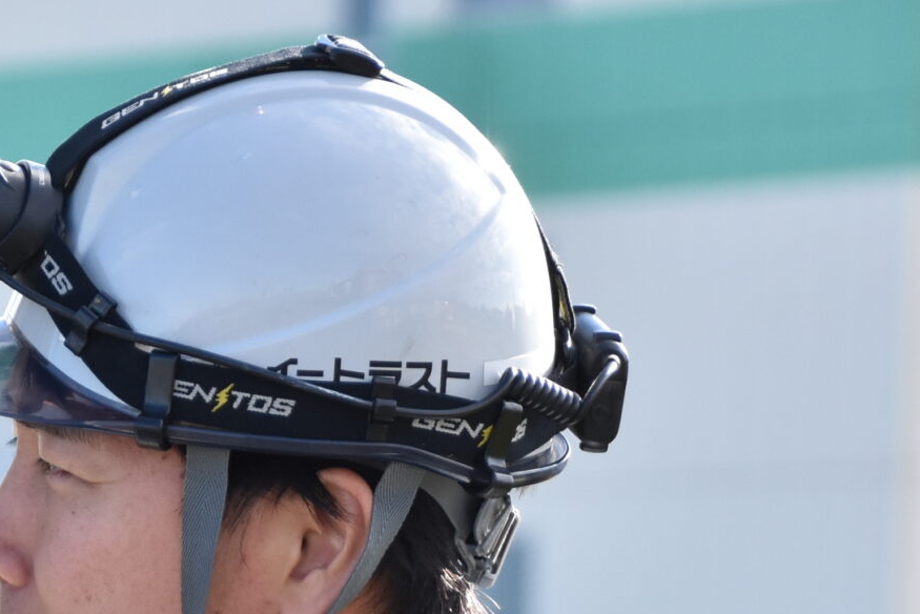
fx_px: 11222
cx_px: -140
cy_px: 762
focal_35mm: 439
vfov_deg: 3.1
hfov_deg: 4.7
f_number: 5.6
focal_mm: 100
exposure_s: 1/1250
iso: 800
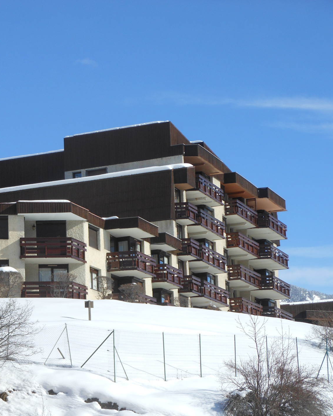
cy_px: 206
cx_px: 67
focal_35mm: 100
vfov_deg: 19.2
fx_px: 1232
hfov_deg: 15.3
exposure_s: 1/640
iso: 80
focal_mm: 13.6
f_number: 4.4
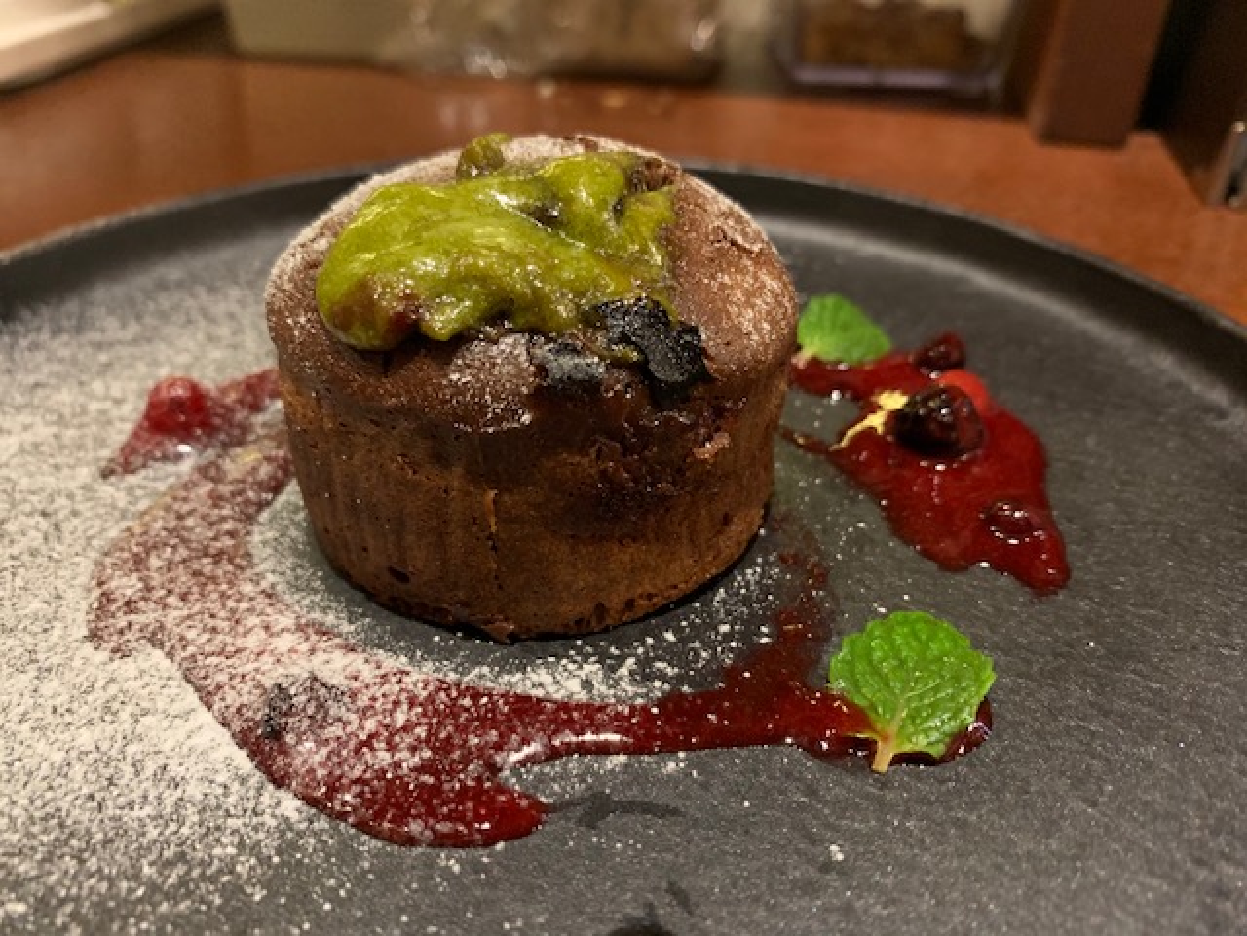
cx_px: 624
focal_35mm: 26
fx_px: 937
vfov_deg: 53.1
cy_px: 468
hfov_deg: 67.3
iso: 640
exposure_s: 1/25
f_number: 1.8
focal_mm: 4.25
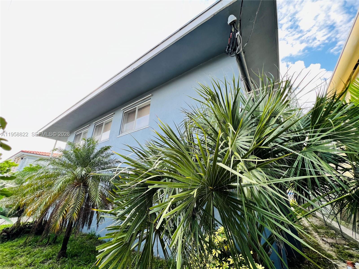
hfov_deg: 106.2
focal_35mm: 13
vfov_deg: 89.9
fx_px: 135
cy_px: 134
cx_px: 180
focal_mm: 1.57
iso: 32
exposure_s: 1/158
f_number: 1.8
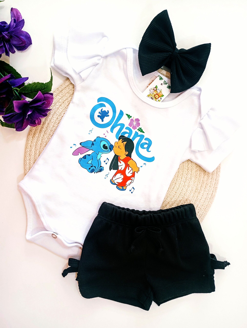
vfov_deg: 63.4
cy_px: 164
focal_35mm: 28
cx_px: 124
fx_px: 266
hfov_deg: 49.9
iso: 384
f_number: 1.8
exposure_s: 1/50
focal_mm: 4.27
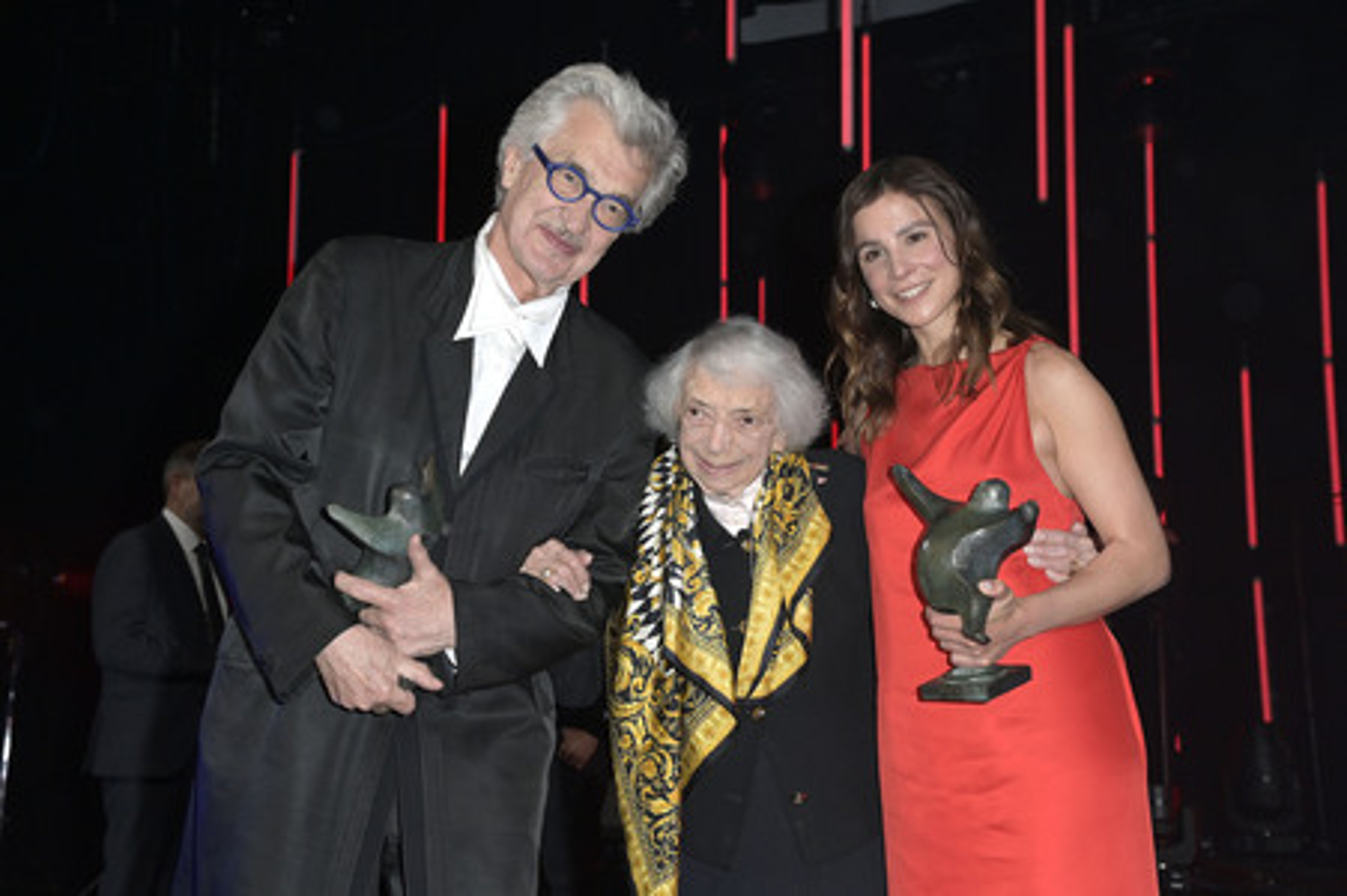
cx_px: 674
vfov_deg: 27.0
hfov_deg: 39.6
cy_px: 448
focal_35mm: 50
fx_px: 1869
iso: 800
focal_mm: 50
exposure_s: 1/160
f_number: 5.6
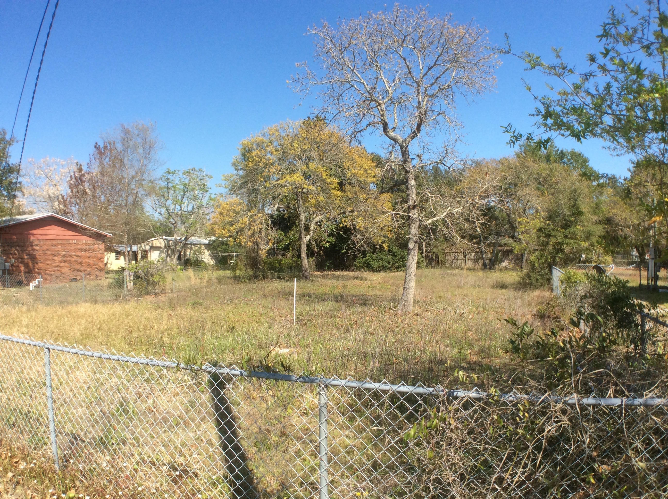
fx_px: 617
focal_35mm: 32
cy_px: 250
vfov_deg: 44.1
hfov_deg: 56.9
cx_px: 334
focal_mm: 3.3
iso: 32
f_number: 2.4
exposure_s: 1/953
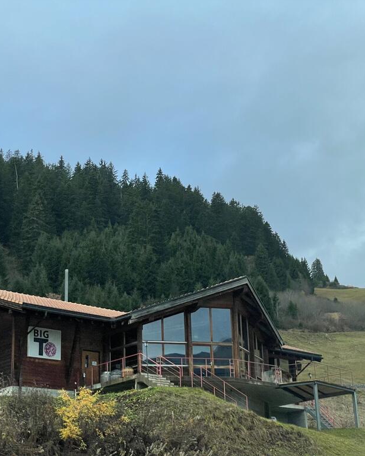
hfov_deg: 22.2
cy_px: 227
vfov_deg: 27.9
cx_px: 290
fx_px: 918
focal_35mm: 68
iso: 25
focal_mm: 6
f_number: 2
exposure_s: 1/558
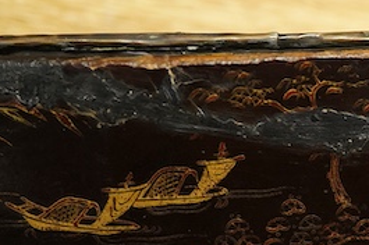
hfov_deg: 13.0
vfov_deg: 8.9
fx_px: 1566
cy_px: 142
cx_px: 483
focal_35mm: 153
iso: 1250
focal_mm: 30
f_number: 5.6
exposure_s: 1/125
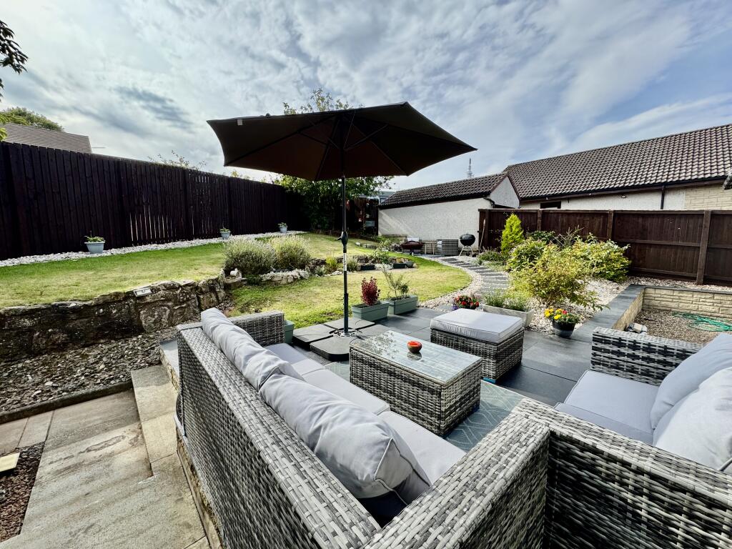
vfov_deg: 85.7
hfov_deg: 102.1
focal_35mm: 14
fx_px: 296
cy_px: 274
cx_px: 366
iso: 40
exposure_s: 1/727
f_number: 2.2
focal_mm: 2.22
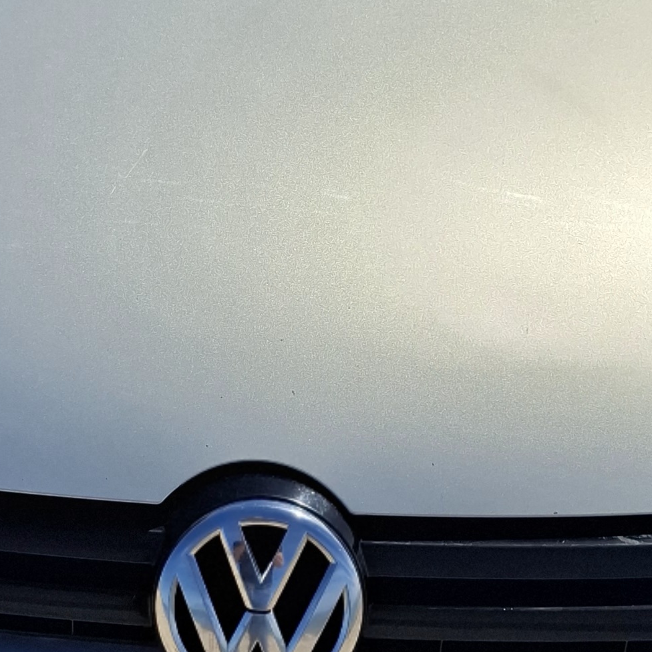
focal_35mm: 85
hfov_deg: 20.4
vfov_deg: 20.4
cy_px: 269
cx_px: 240
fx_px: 1811
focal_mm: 5.54
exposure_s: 1/10000
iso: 50
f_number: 1.8
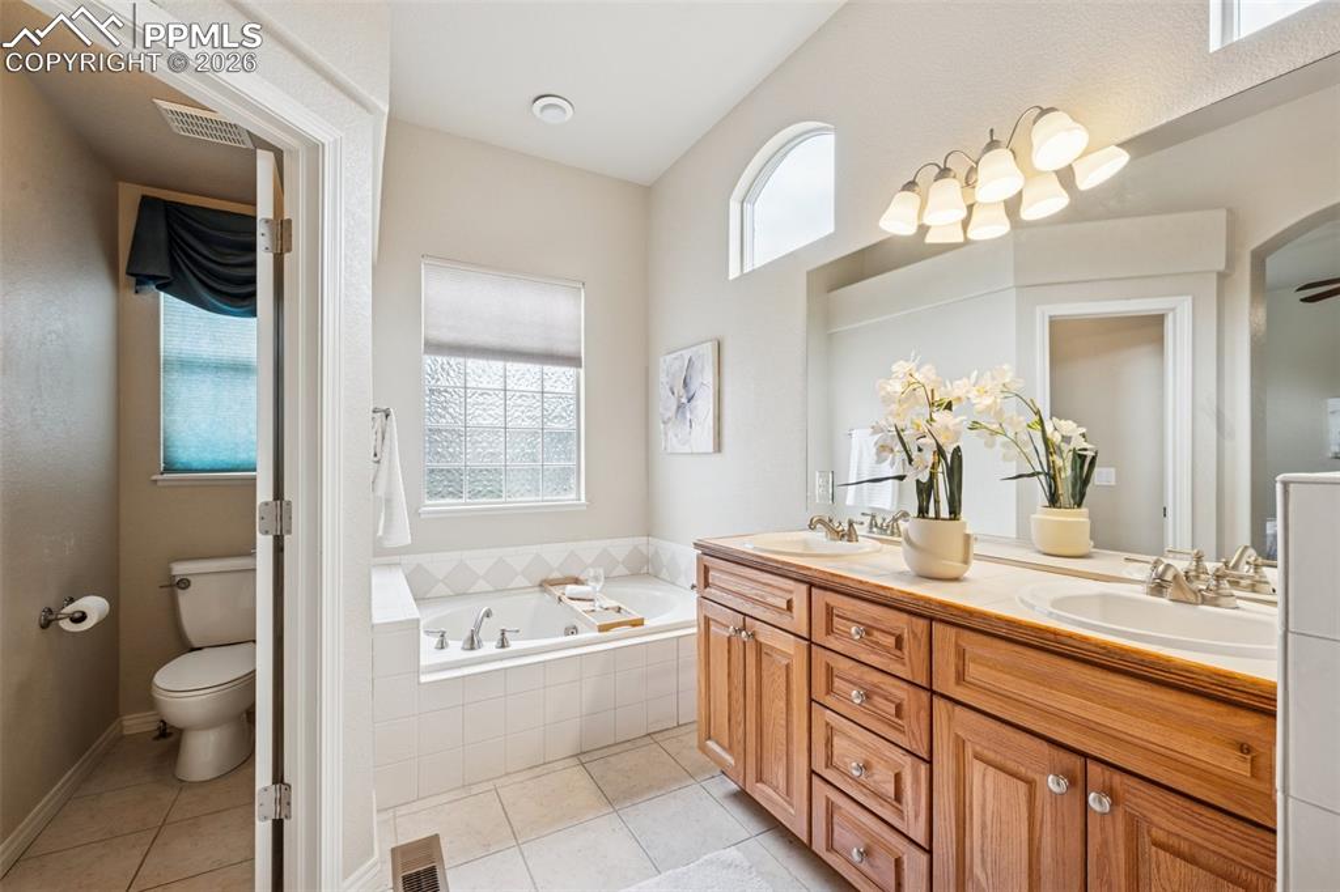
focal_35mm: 15
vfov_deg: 77.3
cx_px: 670
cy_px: 446
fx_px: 558
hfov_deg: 100.4
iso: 100
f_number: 11
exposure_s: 1/8
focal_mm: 15
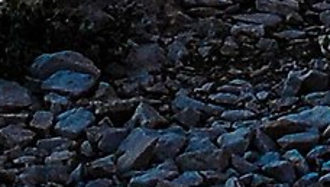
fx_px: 5069
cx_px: 813
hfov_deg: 3.7
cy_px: -1096
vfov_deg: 2.0
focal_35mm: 579
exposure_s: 1/100
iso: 400
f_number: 10
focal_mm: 35
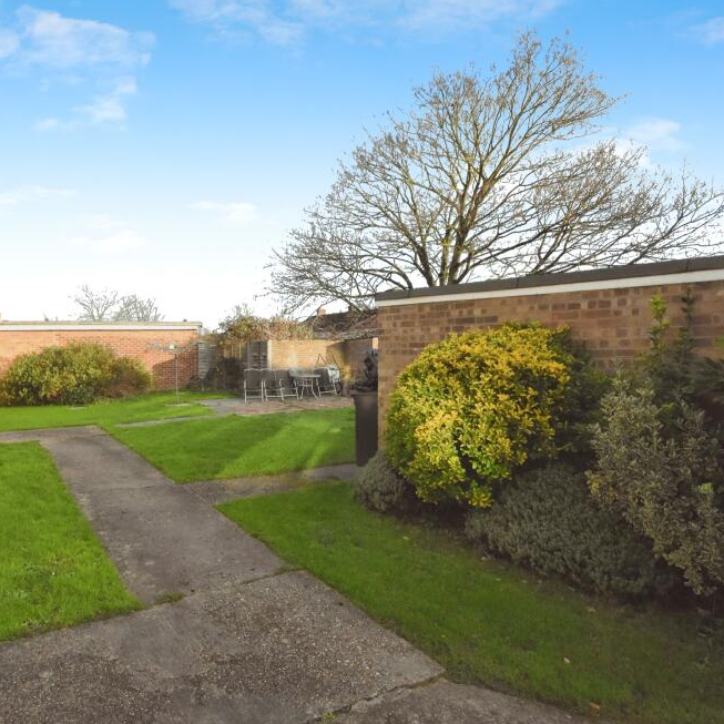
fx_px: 473
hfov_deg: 72.0
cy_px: 376
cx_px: 226
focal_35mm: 20
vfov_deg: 74.8
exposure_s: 1/1600
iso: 2500
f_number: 8
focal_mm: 10
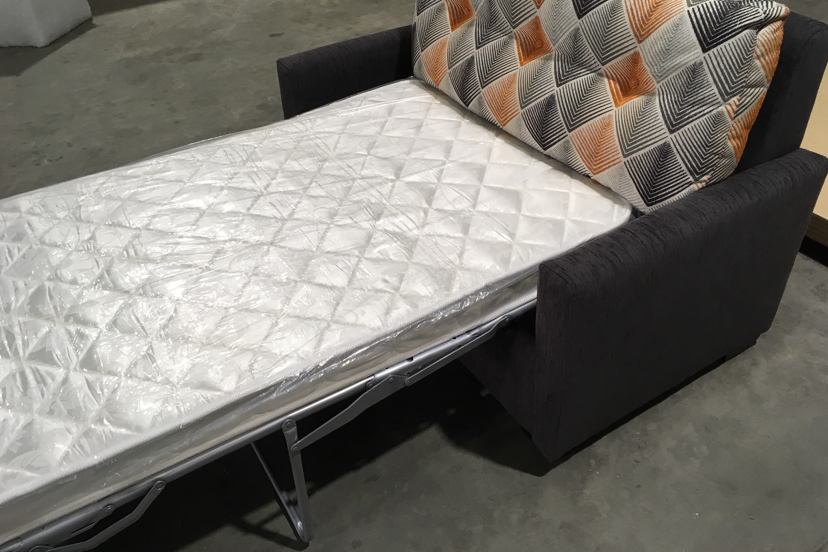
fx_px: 713
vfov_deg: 42.2
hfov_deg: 60.3
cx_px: 417
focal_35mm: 31
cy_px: 233
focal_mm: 4.15
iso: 32
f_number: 2.2
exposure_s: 1/33
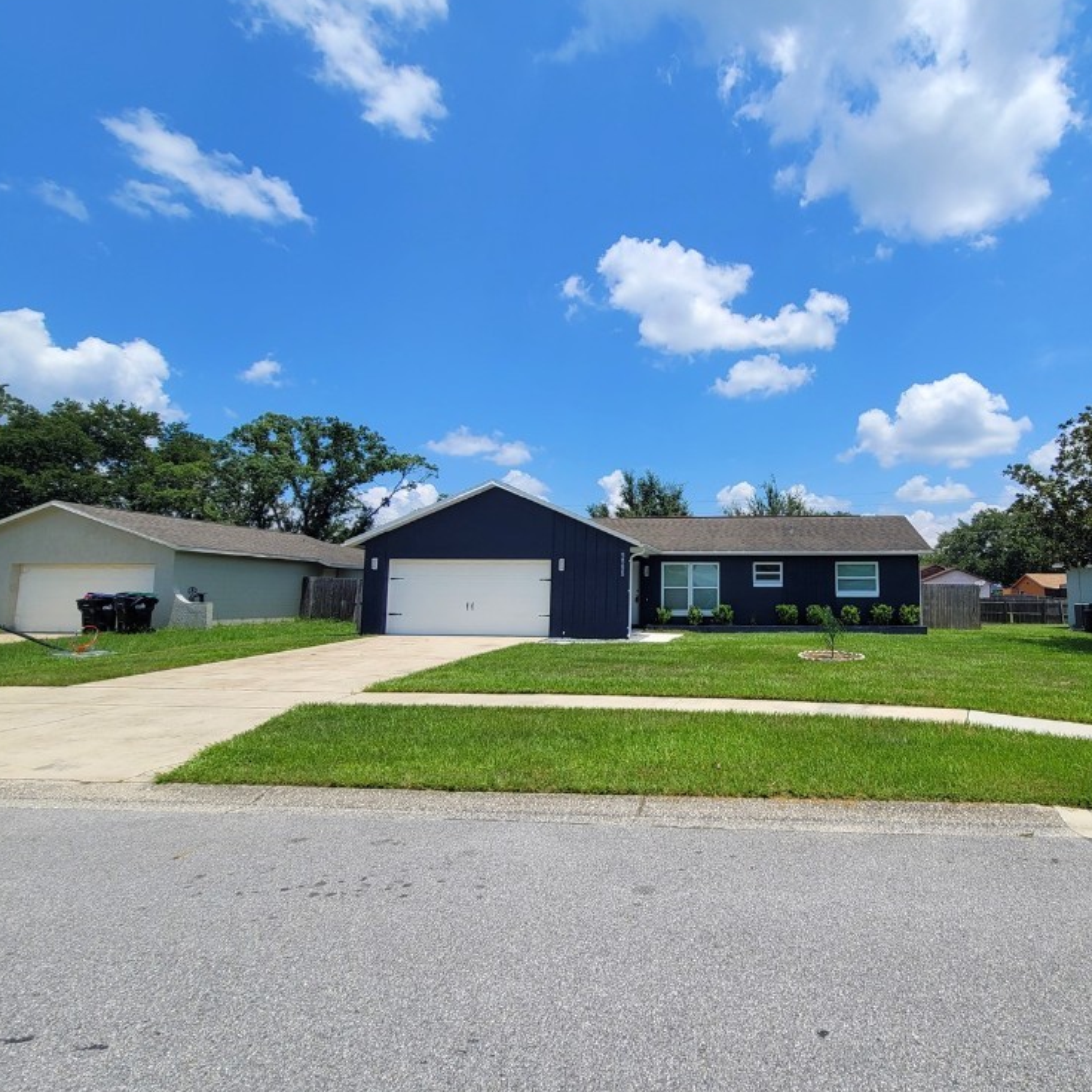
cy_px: 527
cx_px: 721
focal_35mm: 16
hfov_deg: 84.6
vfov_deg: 87.4
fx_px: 571
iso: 64
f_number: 2.2
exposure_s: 1/3333
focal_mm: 2.2
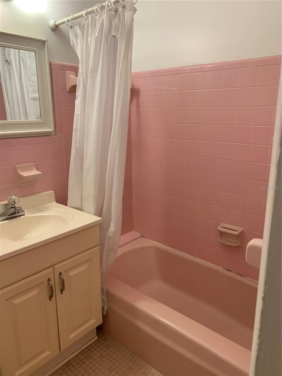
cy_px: 188
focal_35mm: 26
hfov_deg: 53.1
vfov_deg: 67.3
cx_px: 141
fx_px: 282
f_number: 1.8
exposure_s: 1/60
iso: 50
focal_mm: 4.25
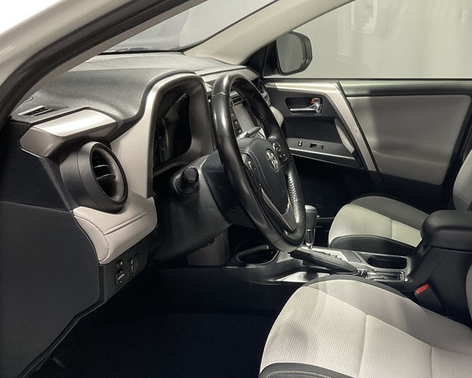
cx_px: 360
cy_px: 225
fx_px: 629
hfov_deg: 39.9
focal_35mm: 45
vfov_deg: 33.3
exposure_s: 1/60
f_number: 1.8
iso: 80
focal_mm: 3
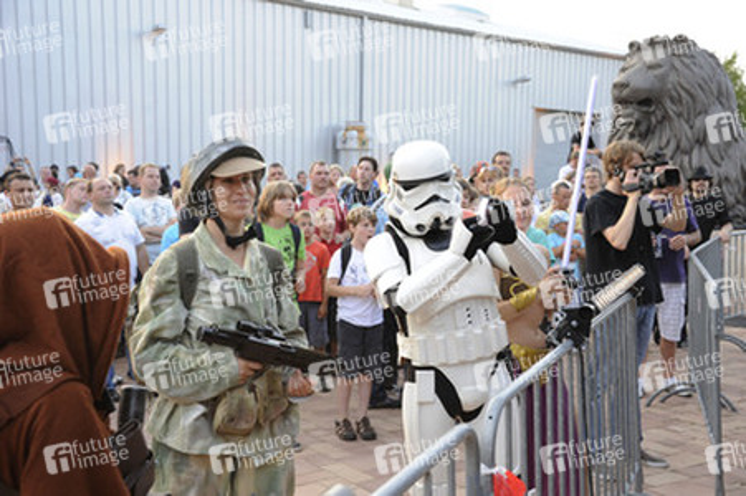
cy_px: 248
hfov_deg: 43.6
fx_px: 932
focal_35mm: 45
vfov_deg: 29.8
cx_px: 373
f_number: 5.6
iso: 1600
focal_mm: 45
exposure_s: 1/160
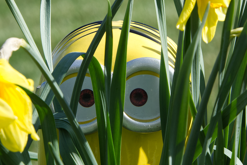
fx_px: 4316
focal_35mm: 629
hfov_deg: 3.3
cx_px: 115
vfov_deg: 2.2
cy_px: 102
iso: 640
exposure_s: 1/400
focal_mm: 300
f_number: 16
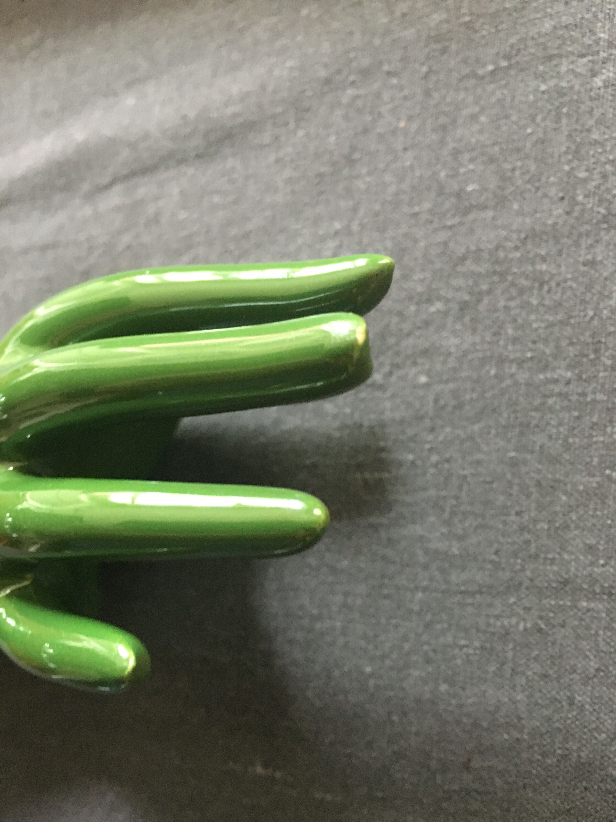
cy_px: 411
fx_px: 688
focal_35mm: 29
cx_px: 308
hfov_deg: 48.2
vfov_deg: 61.7
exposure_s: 1/17
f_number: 2.2
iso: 500
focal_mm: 4.15
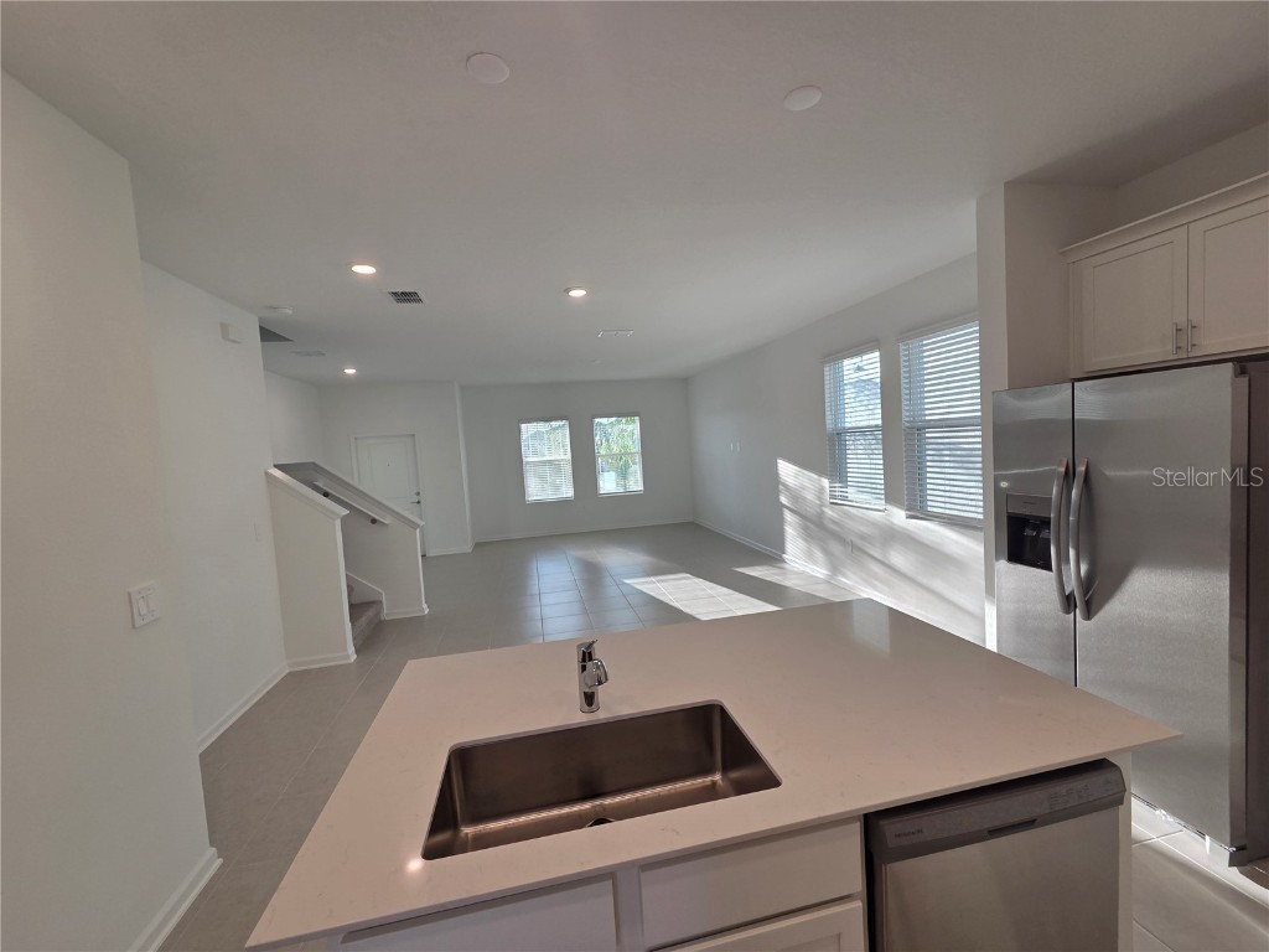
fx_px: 477
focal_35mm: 13
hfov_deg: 106.2
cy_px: 476
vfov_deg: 89.9
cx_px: 634
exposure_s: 1/120
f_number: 2.2
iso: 64
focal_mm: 2.2
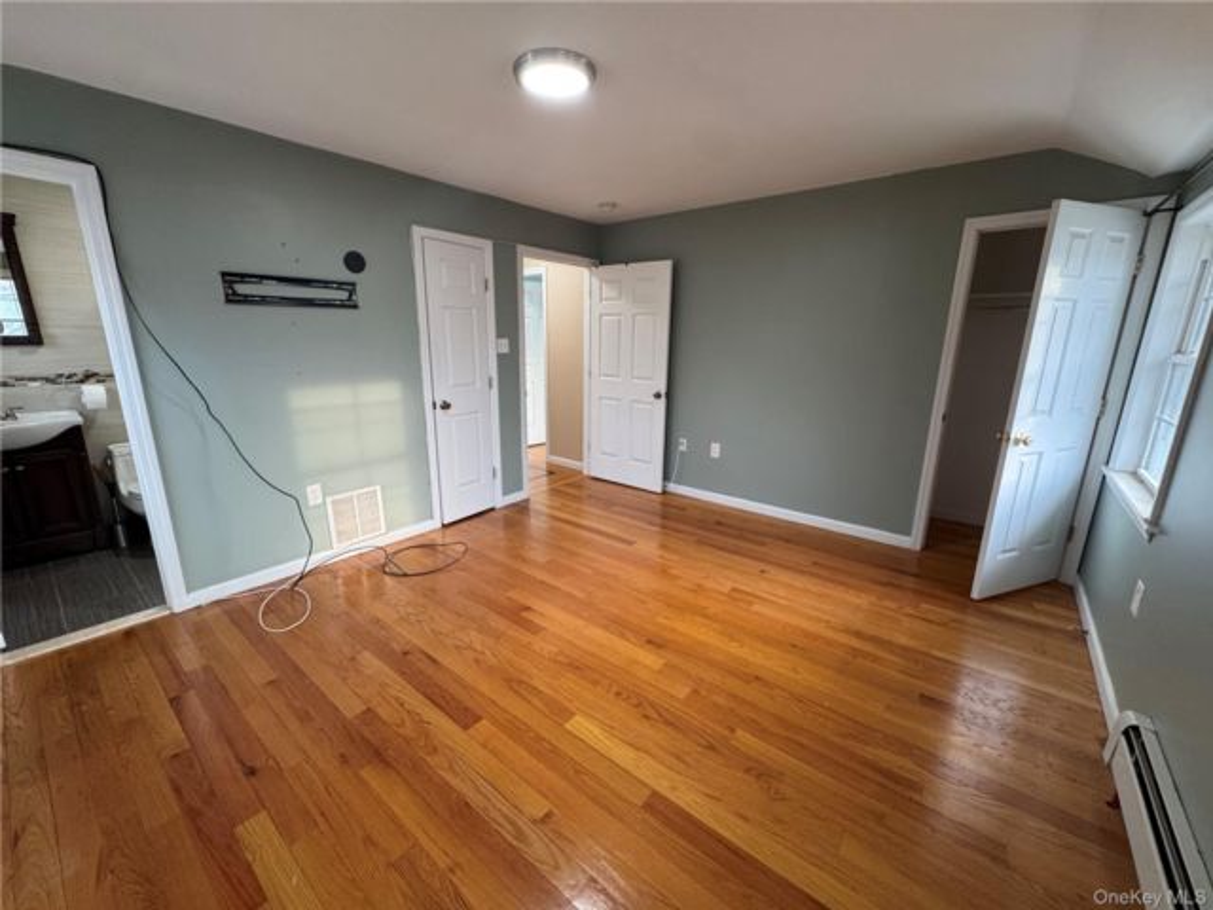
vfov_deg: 85.7
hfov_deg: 102.1
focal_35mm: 14
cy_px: 455
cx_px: 606
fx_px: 491
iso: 250
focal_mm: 2.22
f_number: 2.2
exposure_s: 1/120
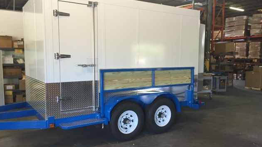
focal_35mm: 32
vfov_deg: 36.6
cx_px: 130
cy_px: 79
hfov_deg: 61.0
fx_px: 222
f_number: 2.2
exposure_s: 1/30
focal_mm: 4.15
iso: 100
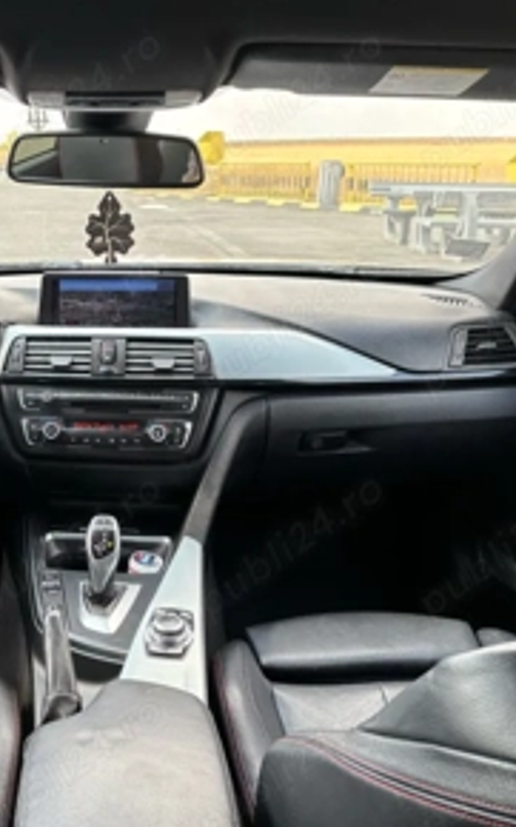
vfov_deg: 51.4
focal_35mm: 38
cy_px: 359
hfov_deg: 32.9
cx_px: 125
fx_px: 856
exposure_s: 1/157
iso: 50
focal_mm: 5.96
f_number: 1.6
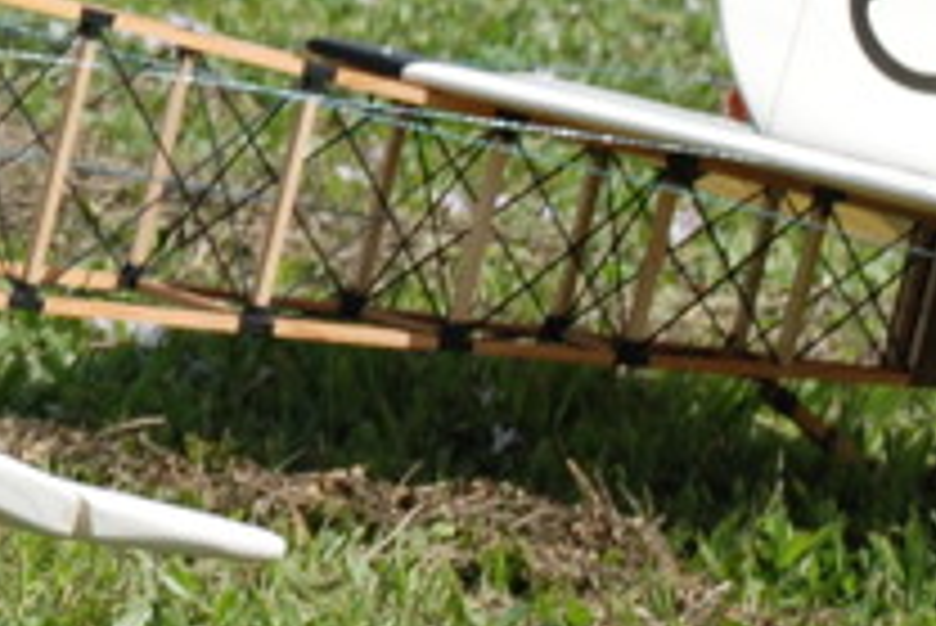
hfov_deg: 4.5
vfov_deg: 3.1
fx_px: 11682
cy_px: -257
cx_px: -704
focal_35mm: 449
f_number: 8
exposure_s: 1/250
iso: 100
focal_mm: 52
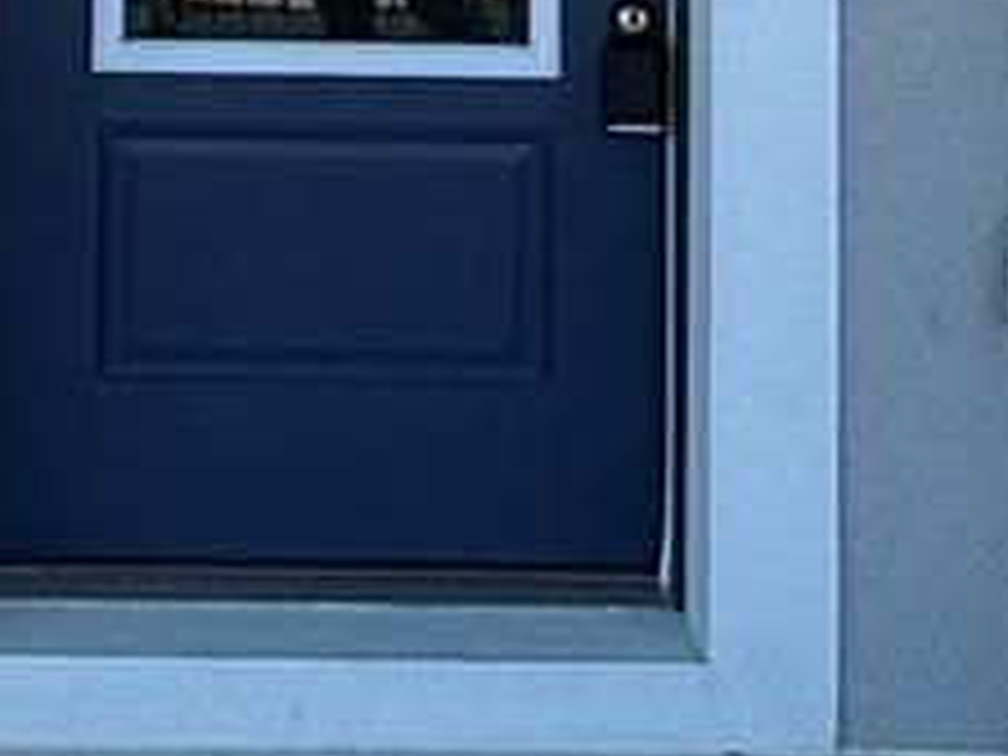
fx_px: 2912
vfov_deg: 13.2
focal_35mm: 100
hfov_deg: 19.6
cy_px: -648
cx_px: 320
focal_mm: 2.22
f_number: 2.2
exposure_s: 1/1001
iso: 64
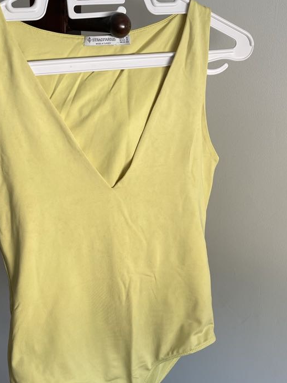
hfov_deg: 36.8
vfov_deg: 47.8
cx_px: 133
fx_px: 431
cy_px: 173
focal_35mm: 39
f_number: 1.6
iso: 50
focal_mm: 5.1
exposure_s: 1/121
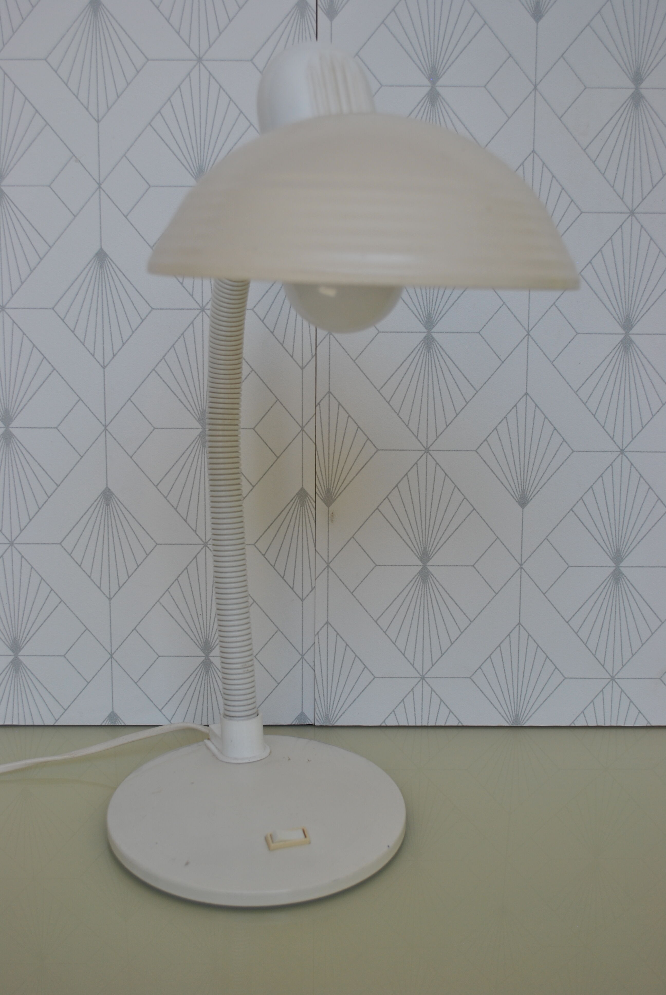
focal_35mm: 44
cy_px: 498
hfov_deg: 30.9
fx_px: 1204
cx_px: 333
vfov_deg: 44.9
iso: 140
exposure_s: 1/125
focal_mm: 29
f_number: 5.6
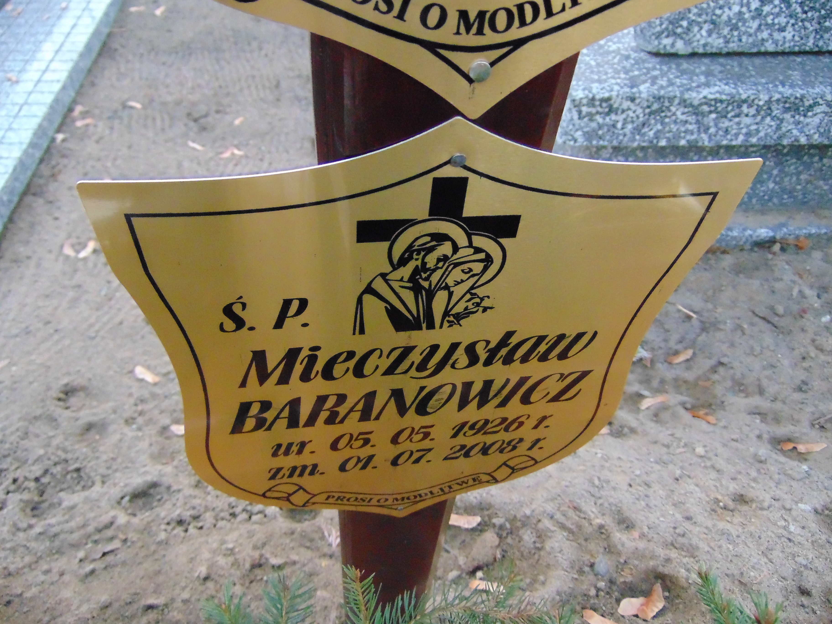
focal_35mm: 25
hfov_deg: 69.4
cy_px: 312
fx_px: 601
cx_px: 416
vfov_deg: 54.9
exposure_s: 1/50
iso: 800
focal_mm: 4.5
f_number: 3
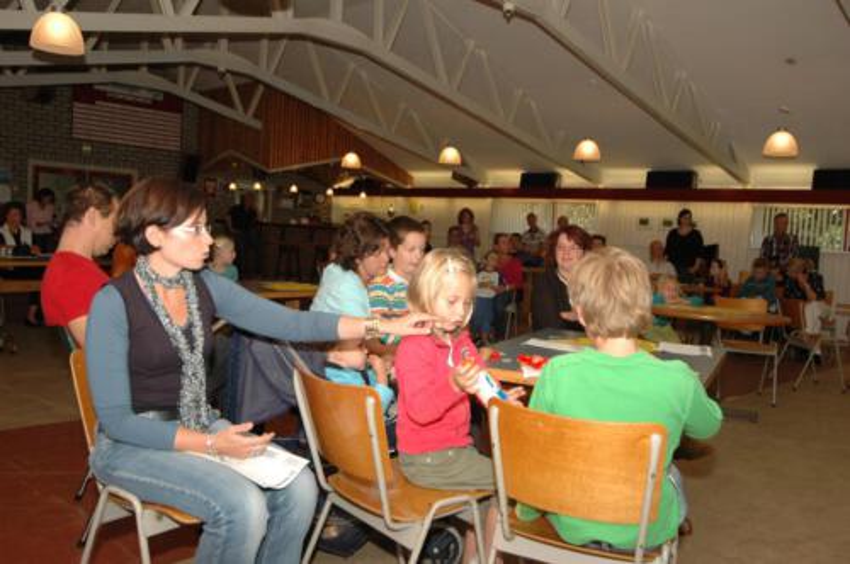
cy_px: 282
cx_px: 425
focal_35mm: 30
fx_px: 707
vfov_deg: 43.5
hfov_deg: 62.0
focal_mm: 20
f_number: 6.3
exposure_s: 1/80
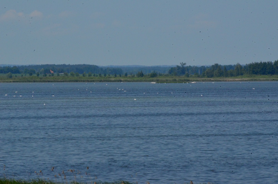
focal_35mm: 390
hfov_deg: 5.3
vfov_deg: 3.5
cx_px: 139
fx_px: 3004
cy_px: 92
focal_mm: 260
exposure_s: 1/320
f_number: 40
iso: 1000
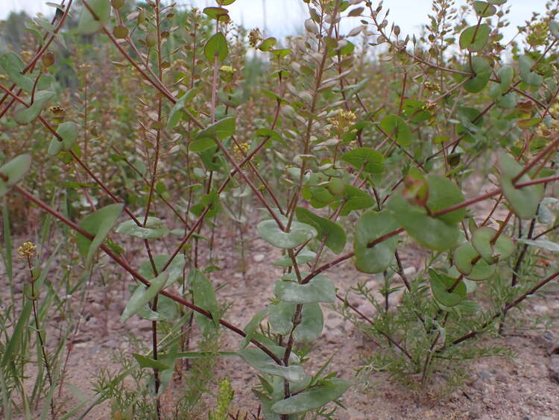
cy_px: 213
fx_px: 517
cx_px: 292
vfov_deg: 44.2
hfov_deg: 56.8
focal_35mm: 32
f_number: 3.2
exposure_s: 1/640
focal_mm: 5.4
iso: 100
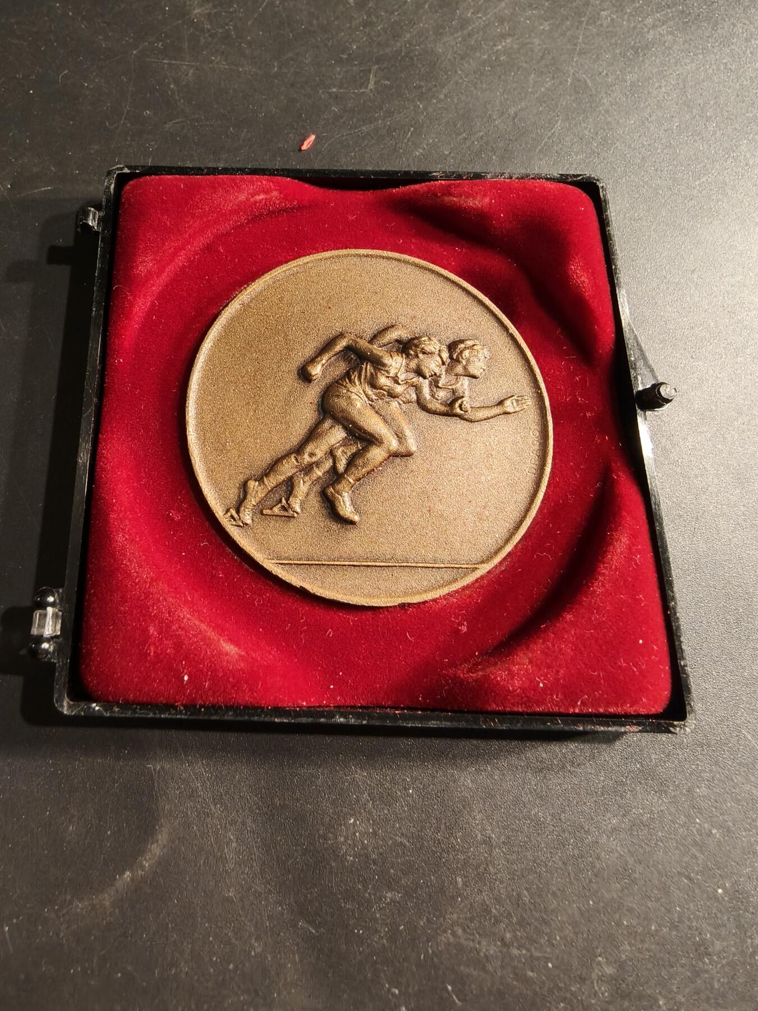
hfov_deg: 58.9
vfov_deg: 73.9
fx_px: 672
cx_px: 379
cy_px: 506
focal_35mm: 23
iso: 200
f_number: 2
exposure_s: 1/83.5
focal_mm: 2.32
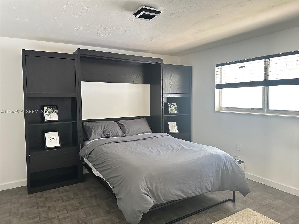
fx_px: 207
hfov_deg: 71.6
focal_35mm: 24
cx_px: 150
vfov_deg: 56.8
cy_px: 112
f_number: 1.78
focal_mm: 6.86
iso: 800
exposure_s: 1/60
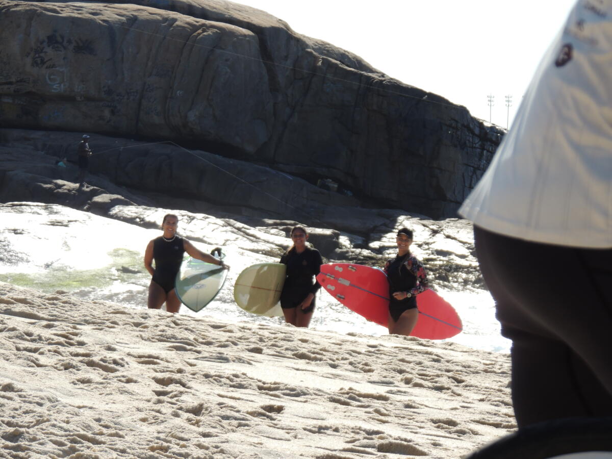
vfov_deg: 6.6
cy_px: 230
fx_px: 3978
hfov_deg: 8.8
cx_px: 306
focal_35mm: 225
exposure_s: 1/640
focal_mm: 40.1
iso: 100
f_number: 4.6
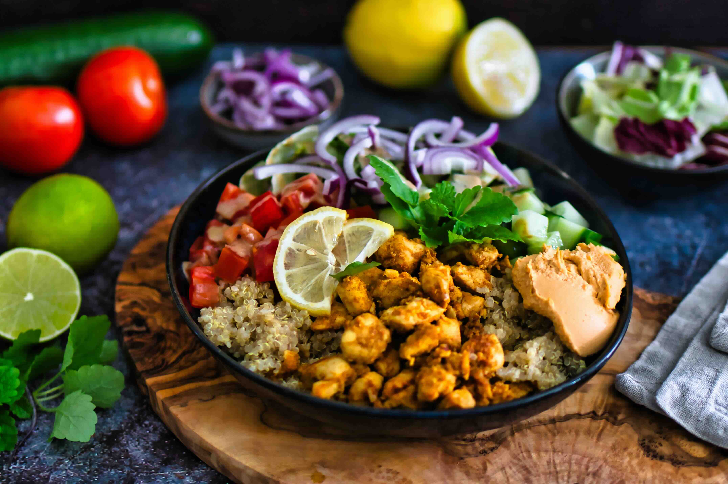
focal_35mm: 70
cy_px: 242
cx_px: 364
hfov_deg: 28.9
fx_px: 1415
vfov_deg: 19.4
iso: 1100
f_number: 1.8
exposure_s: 1/80
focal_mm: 35
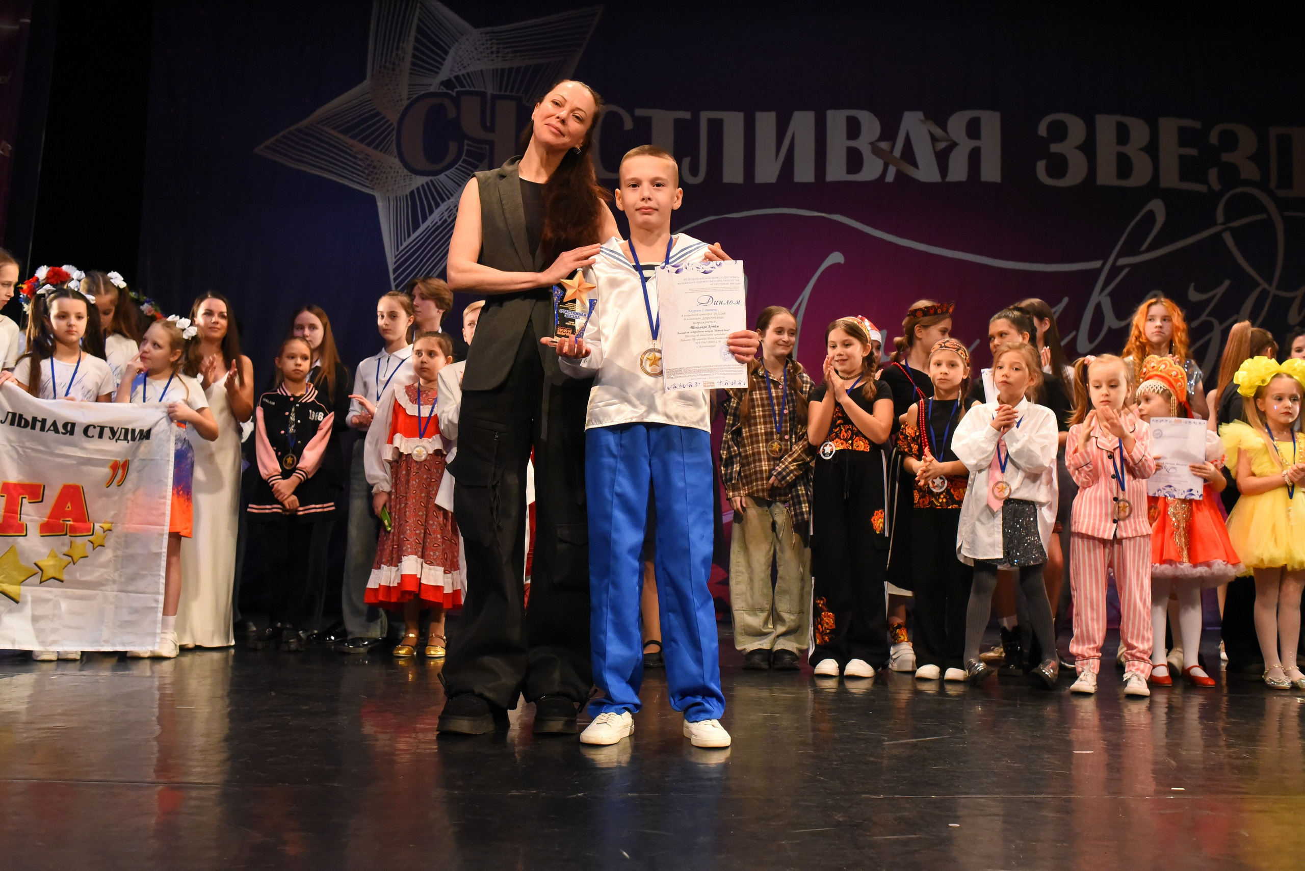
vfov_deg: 37.9
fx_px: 1269
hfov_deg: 54.4
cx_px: 652
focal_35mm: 35
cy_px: 436
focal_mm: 35
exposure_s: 1/250
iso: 5000
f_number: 6.3
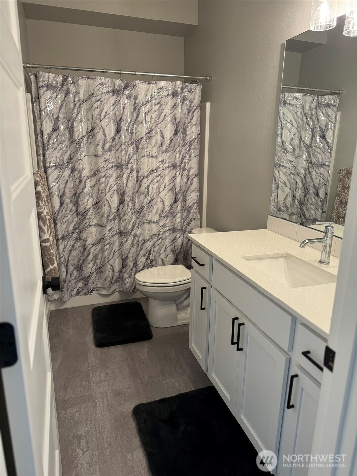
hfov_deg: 56.8
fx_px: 330
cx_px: 178
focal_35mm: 24
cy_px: 238
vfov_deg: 71.6
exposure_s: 1/60
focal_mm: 6.76
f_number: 1.78
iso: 125
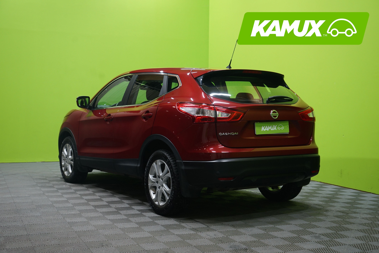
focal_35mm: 48
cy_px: 126
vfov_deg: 28.1
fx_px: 505
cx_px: 190
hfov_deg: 41.1
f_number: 5
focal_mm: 48
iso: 800
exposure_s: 1/15
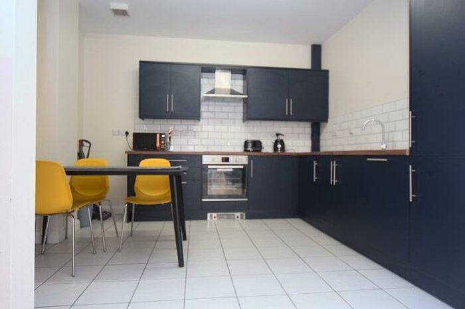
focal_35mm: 22
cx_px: 232
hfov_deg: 77.3
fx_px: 290
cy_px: 154
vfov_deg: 56.1
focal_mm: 15
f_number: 3.5
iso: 1000
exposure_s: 1/60
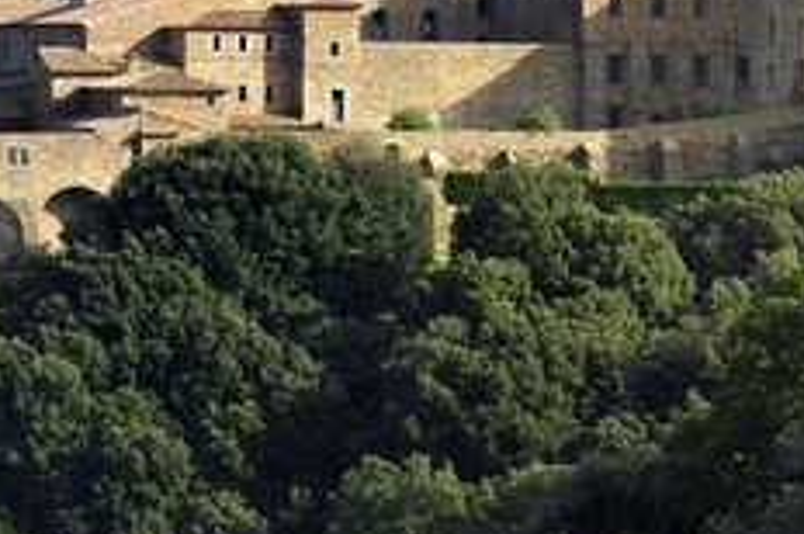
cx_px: 579
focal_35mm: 185
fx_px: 4126
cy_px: 184
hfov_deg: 11.1
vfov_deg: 7.4
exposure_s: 1/250
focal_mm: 102
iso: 400
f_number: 13
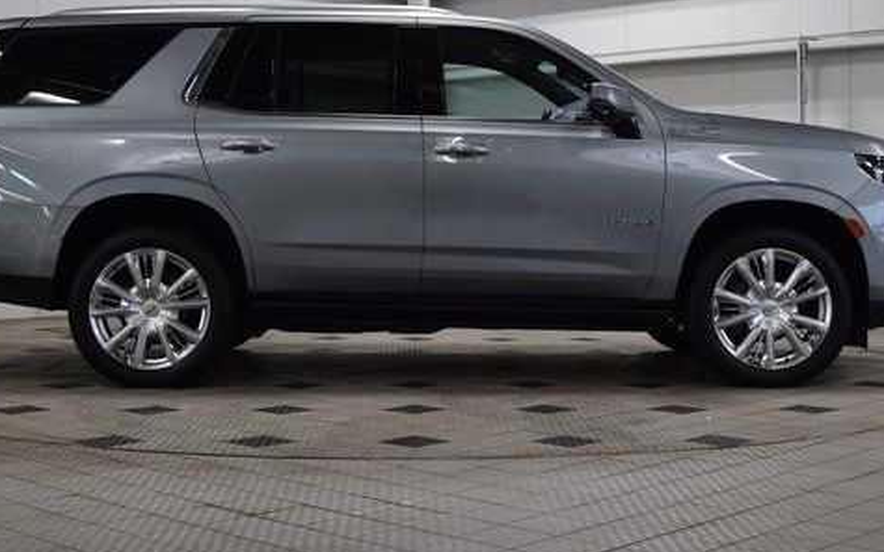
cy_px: 218
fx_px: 1438
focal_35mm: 60
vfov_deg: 21.7
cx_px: 422
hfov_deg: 34.2
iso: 400
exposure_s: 1/25
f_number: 7.1
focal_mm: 29
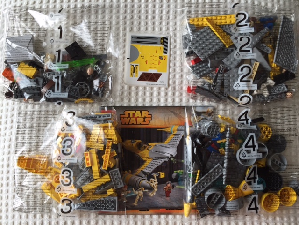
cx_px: 150
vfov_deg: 48.2
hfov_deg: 61.7
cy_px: 112
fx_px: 250
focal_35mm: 29
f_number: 2.2
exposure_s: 1/120
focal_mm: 4.15
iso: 50
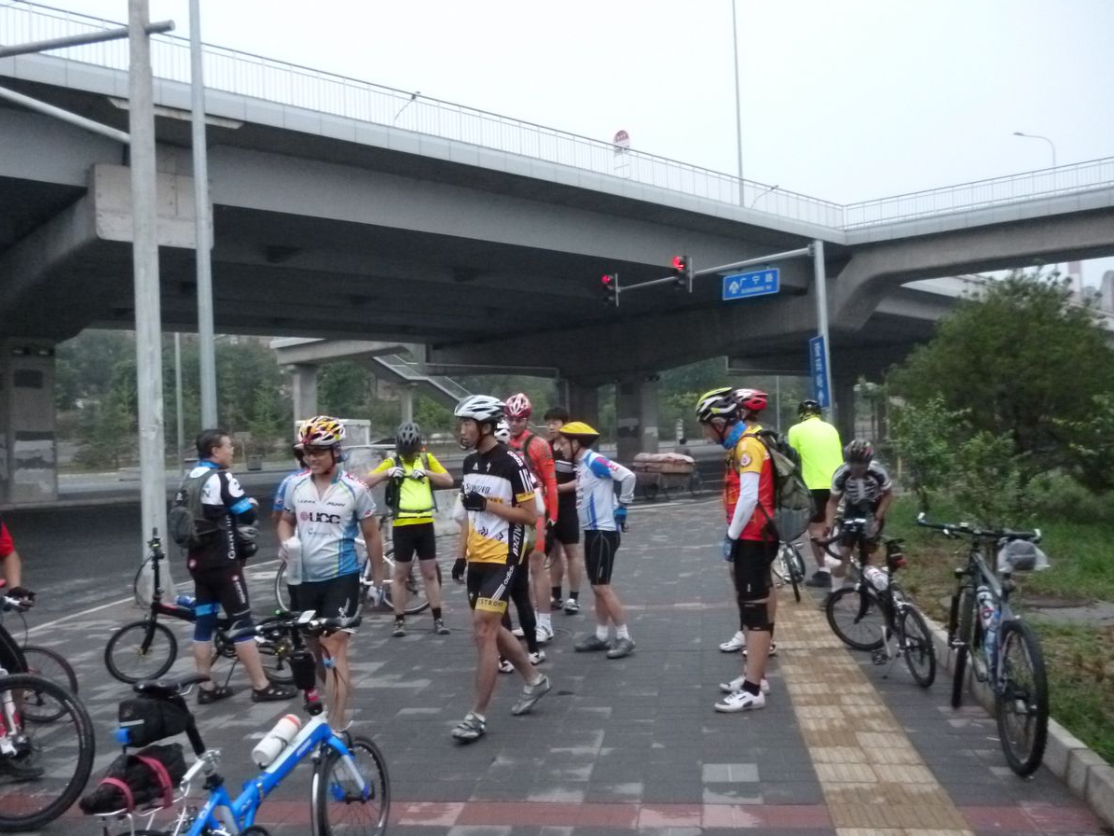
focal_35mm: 30
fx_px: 965
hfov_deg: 59.9
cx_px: 524
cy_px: 428
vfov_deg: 46.8
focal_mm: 5
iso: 800
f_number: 3.1
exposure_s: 1/60
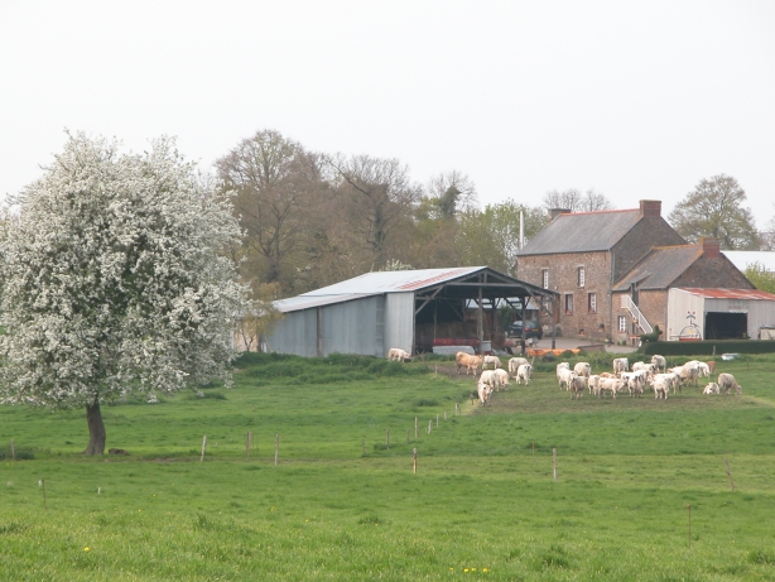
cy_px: 308
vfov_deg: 6.5
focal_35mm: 229
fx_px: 5129
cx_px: 382
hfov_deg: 8.6
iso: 100
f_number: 5.1
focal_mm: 52.4
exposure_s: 1/163
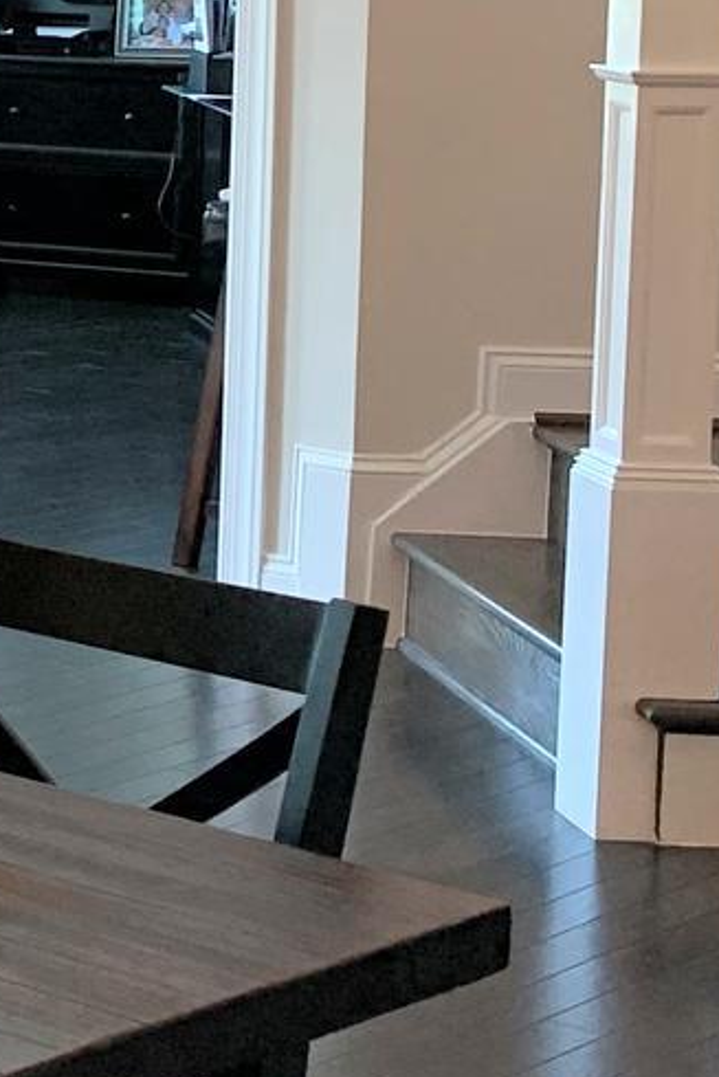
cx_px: -1159
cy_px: 123
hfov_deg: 10.1
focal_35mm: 113
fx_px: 3383
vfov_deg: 17.8
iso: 64
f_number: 1.8
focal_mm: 4.25
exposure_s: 1/60
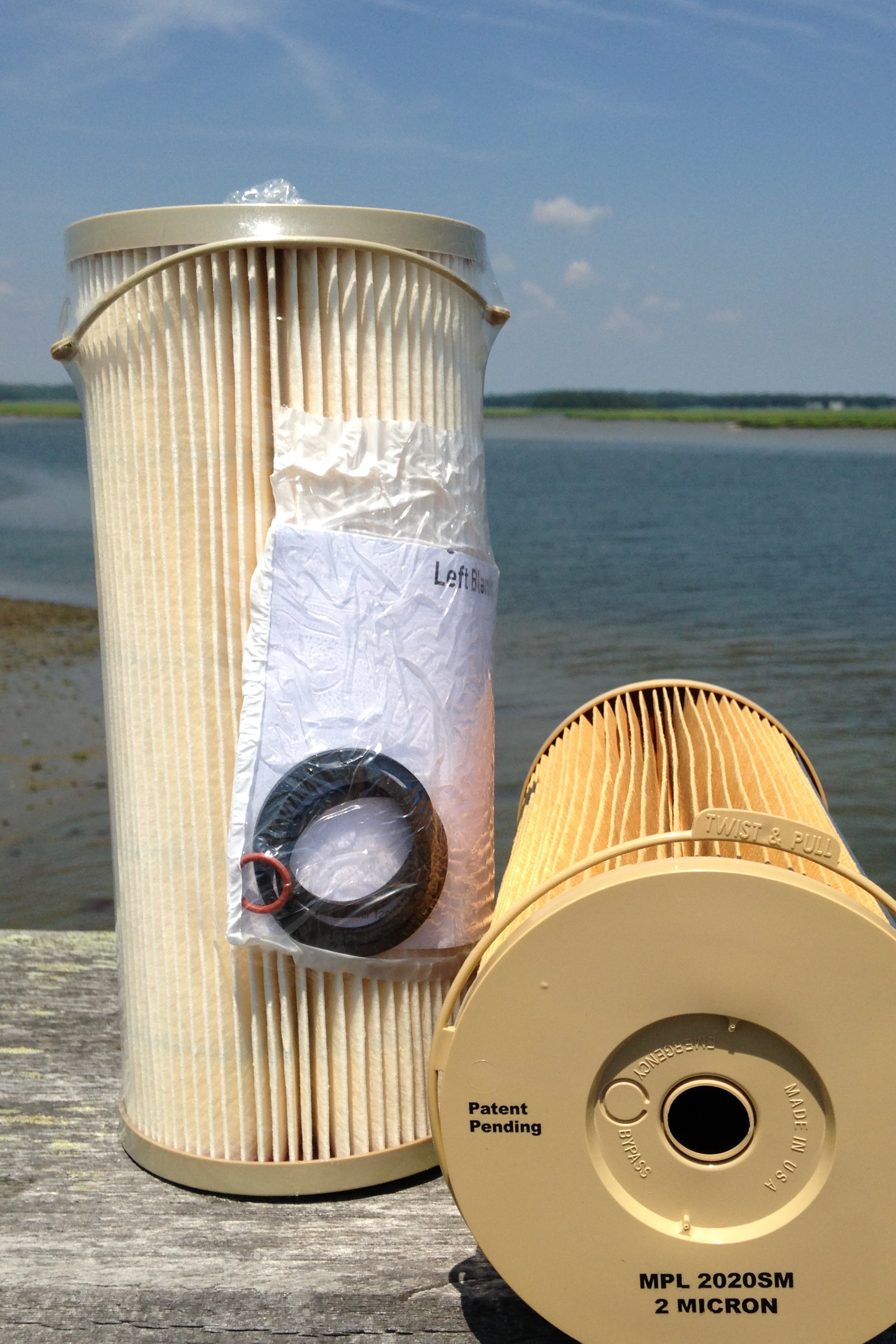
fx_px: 1568
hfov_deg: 31.9
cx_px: 480
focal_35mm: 42
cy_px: 693
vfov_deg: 46.4
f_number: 2.4
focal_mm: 4.13
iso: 50
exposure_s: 1/2584
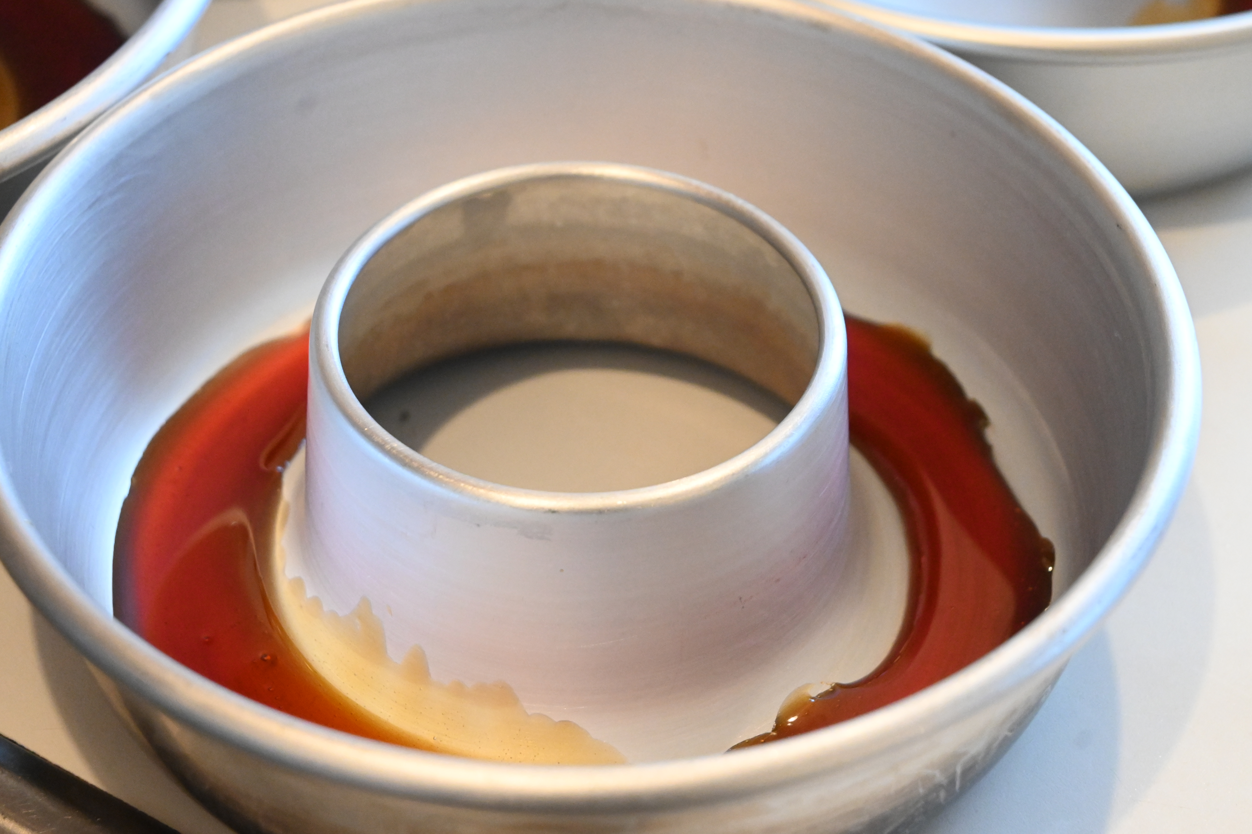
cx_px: 626
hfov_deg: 27.0
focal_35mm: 75
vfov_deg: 18.2
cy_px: 417
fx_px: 2608
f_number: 6.3
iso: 5000
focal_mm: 50
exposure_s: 1/60
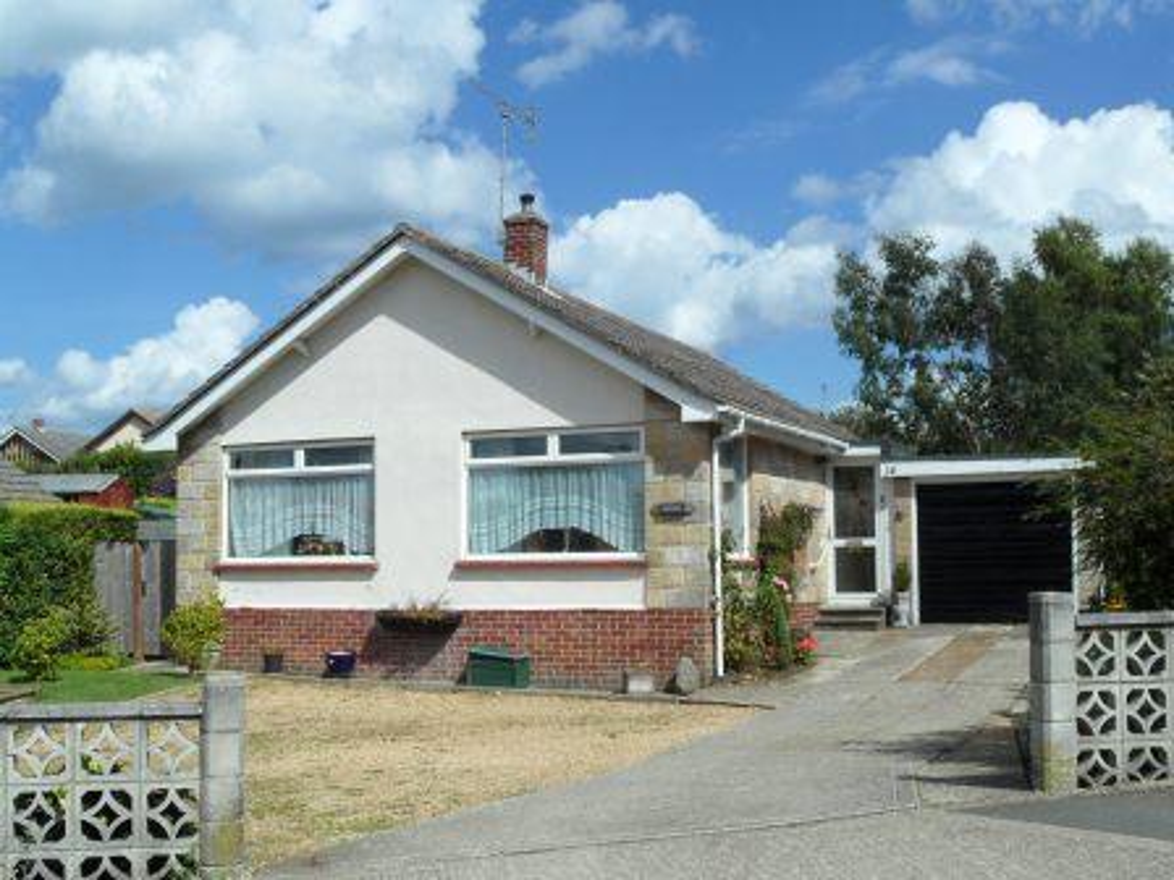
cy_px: 440
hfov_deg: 46.8
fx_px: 1357
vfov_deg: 36.0
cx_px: 587
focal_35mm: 40
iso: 80
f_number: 5.2
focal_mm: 6.5
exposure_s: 1/750
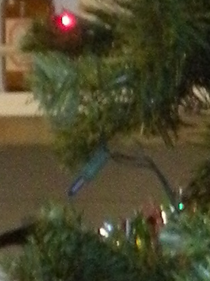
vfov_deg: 4.5
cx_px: 525
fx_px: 3589
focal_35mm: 443
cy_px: 52
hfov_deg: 3.3
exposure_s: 1/37
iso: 400
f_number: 3.9
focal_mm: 9.3
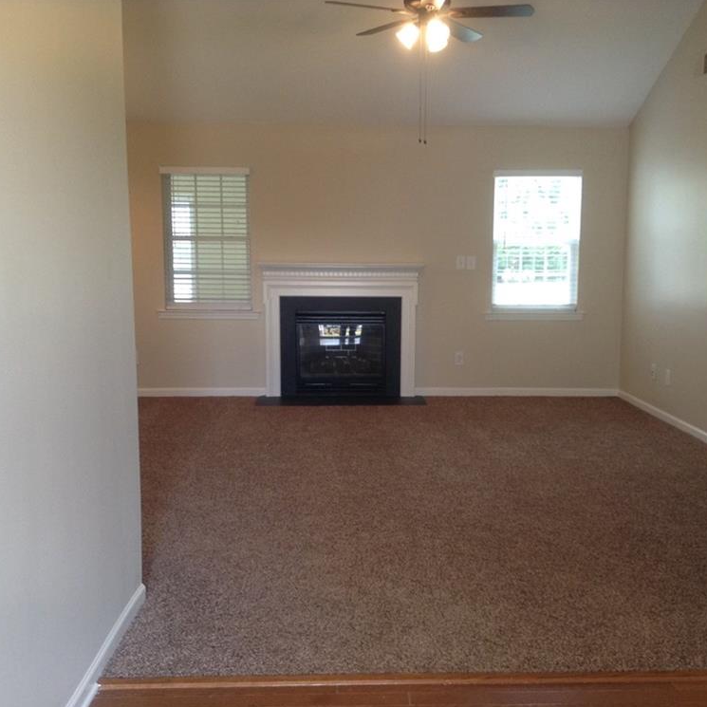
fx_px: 924
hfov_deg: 41.8
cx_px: 371
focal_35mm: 40
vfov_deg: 41.9
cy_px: 359
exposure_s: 1/24
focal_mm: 3.3
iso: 50
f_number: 2.4
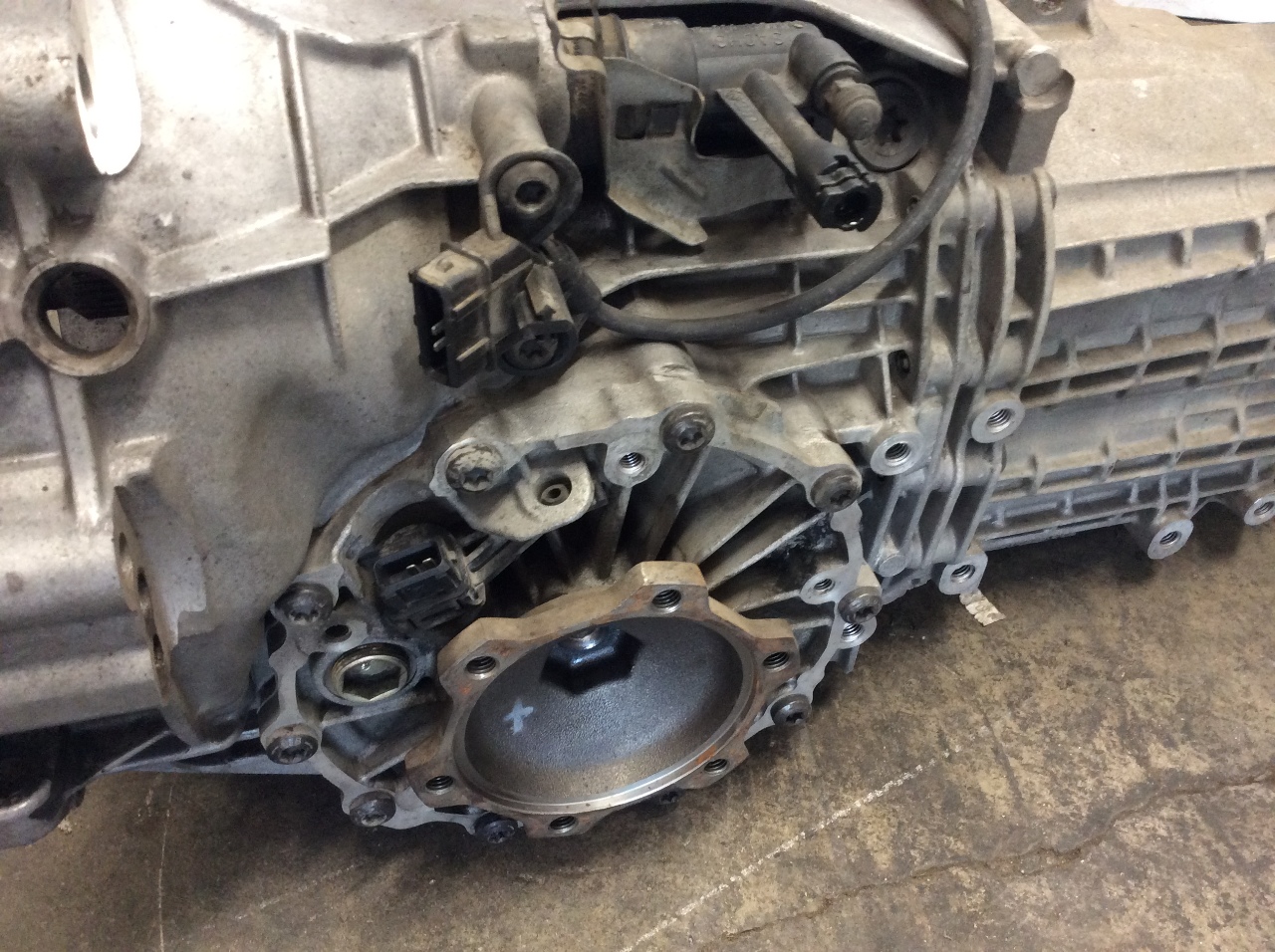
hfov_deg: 56.9
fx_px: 1177
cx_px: 638
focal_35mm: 32
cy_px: 476
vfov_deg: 44.1
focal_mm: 3.3
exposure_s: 1/24
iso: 125
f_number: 2.4
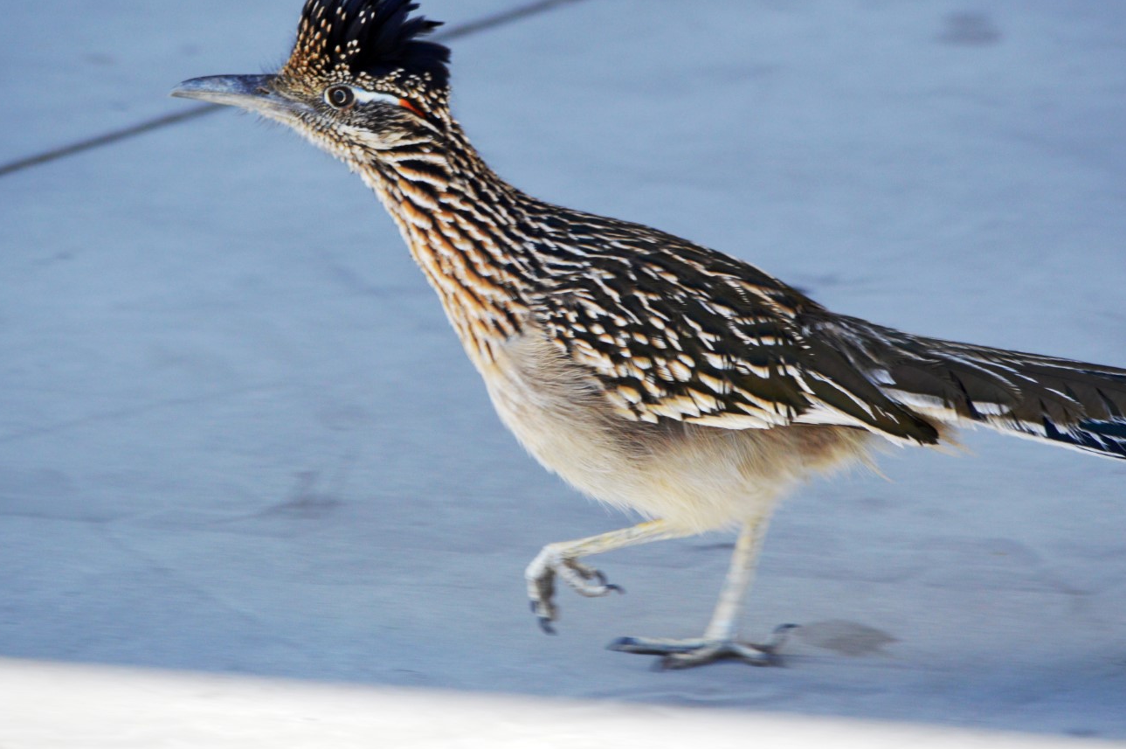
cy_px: 301
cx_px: 537
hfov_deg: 5.5
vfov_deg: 3.6
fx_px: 11812
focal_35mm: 378
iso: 500
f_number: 5.6
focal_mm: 200
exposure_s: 1/500
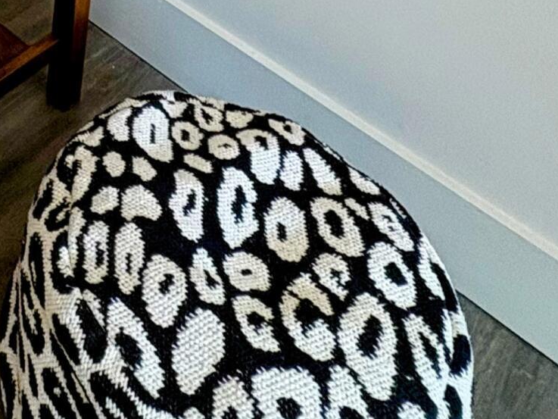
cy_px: -400
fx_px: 919
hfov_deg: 29.3
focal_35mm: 57
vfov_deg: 18.2
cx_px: -103
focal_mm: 2.22
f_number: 2.2
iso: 160
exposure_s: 1/60
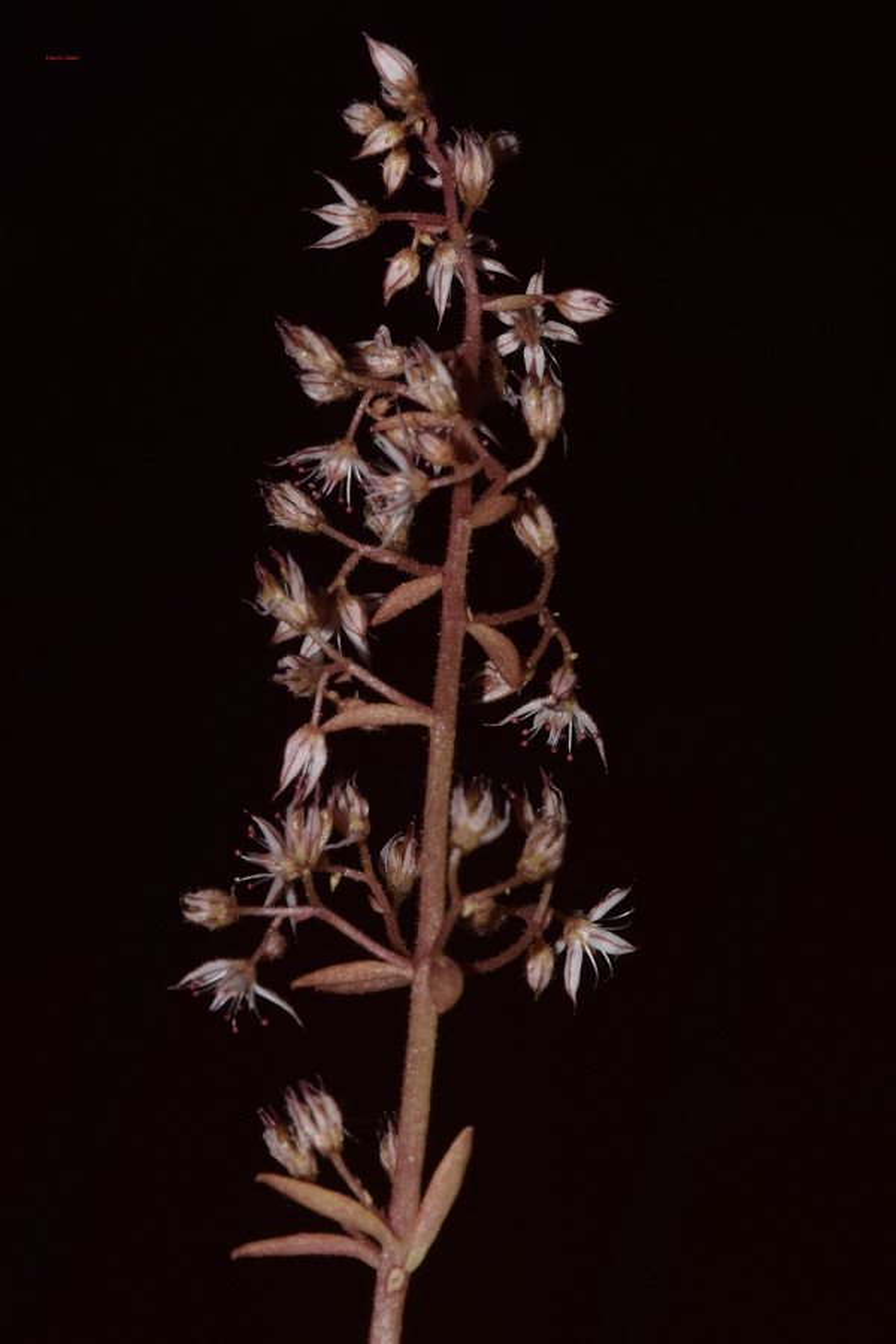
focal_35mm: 158
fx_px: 5880
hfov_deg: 8.7
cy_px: 672
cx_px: 448
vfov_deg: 13.0
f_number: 36
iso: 100
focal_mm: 105
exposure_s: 1/200
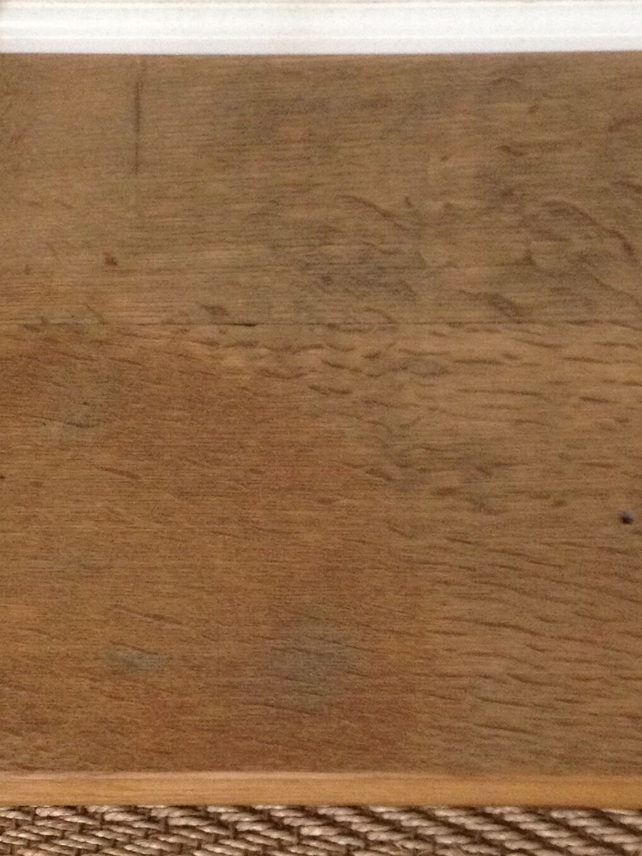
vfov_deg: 23.3
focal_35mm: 84
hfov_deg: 17.5
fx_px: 2077
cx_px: 398
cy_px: 355
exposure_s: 1/20
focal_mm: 4.28
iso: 250
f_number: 2.4
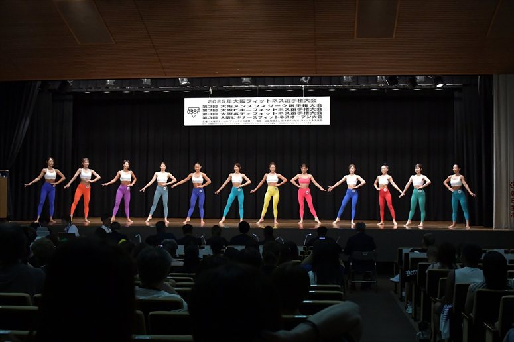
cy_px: 171
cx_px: 257
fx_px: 685
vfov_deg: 28.1
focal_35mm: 48
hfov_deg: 41.1
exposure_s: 1/400
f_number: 5.6
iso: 5000
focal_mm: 32
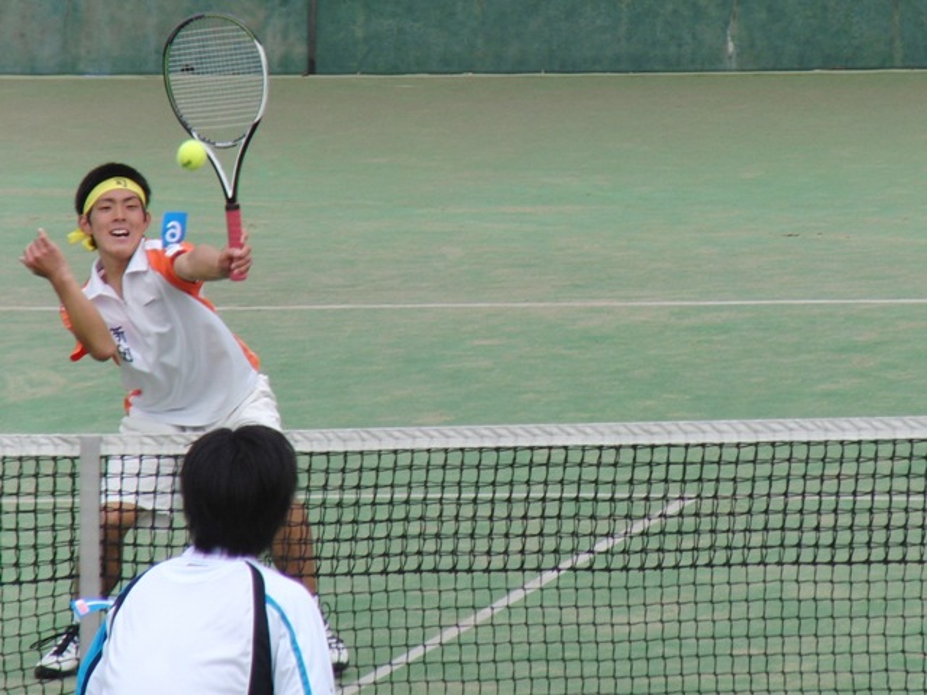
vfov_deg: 4.4
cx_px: 464
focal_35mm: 338
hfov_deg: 5.9
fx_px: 9051
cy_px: 348
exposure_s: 1/800
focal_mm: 59.8
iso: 100
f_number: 4.6
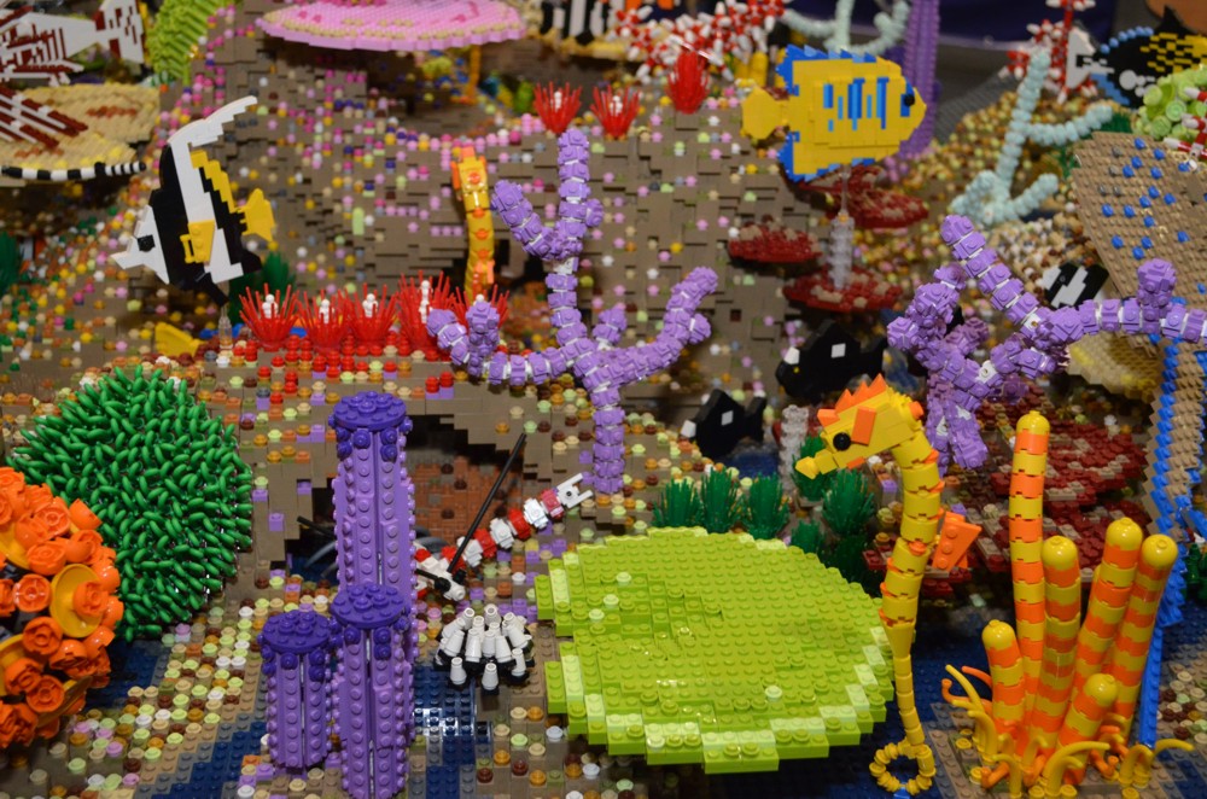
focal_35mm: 48
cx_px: 604
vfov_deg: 27.9
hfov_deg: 41.2
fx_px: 1606
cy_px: 400
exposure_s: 1/60
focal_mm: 32
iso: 2000
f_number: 4.8
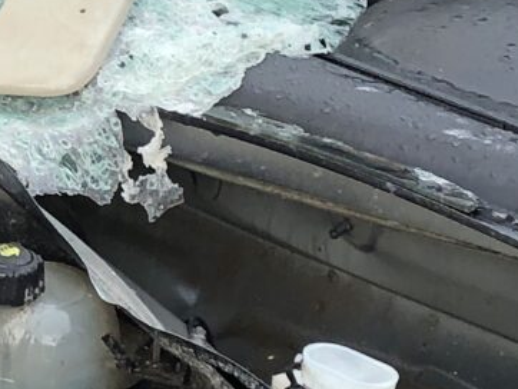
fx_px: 2965
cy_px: 392
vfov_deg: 7.5
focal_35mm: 198
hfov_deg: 9.7
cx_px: -263
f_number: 1.8
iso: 50
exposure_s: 1/120
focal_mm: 4
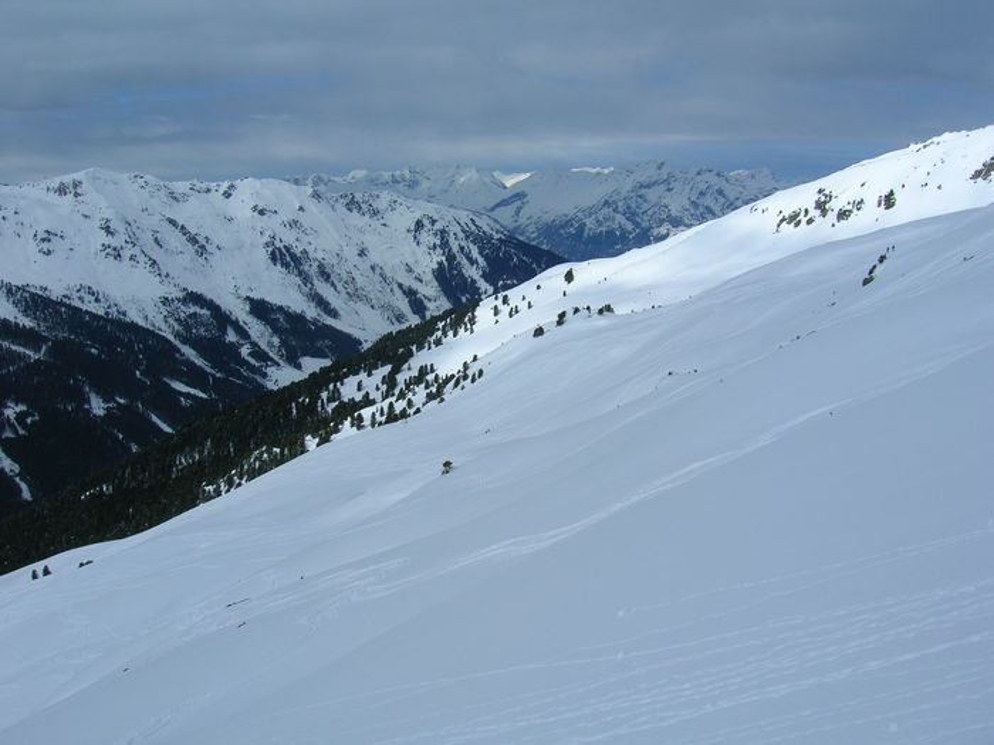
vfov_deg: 41.8
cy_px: 372
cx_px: 497
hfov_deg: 54.0
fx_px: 976
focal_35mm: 34
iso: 50
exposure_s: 1/1582
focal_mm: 5.7
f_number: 4.9
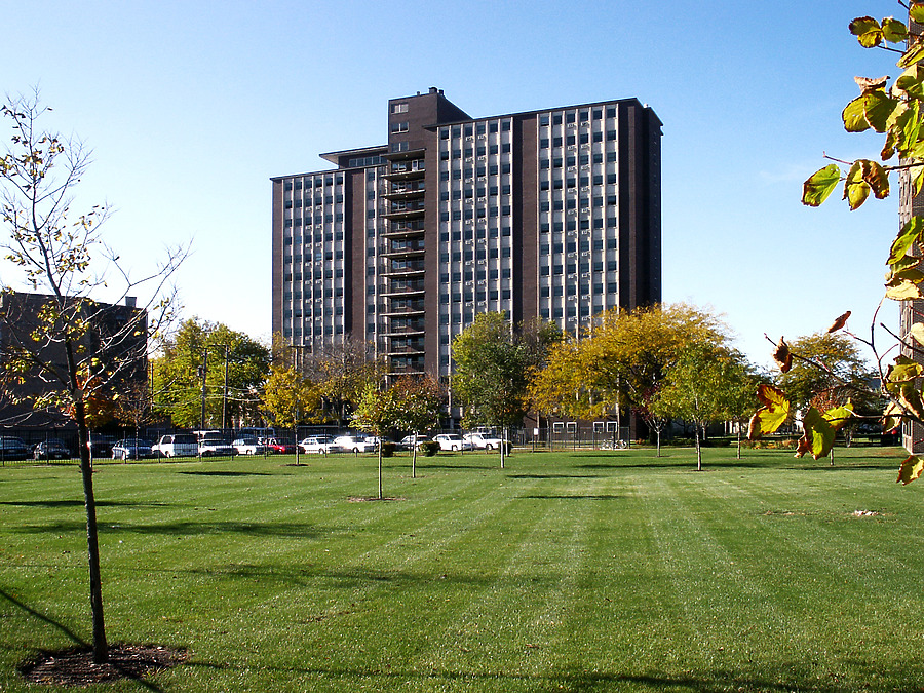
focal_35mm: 35
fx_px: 934
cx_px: 462
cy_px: 346
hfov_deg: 52.6
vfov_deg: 40.7
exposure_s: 1/180
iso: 64
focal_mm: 7.18
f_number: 6.7
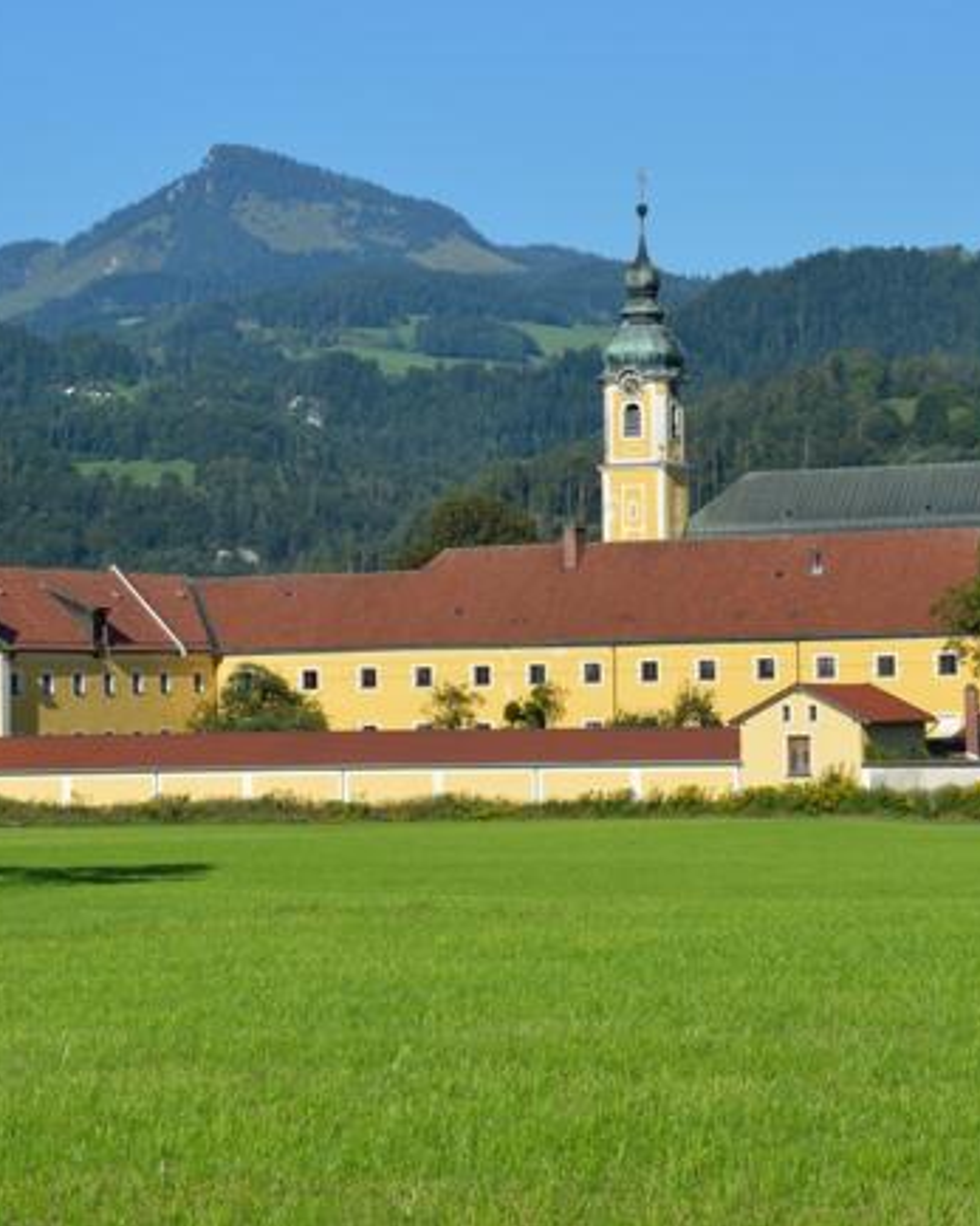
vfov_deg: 17.9
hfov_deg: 14.4
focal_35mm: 107
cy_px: 607
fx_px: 3881
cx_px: 460
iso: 100
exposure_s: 1/320
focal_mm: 50
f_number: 9
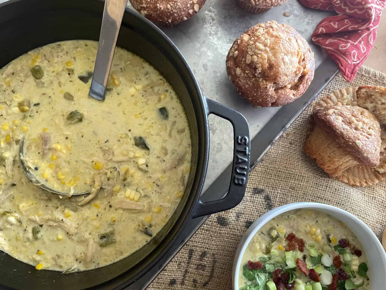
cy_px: 145
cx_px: 193
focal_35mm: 26
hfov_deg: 67.3
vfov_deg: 53.1
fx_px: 290
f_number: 1.6
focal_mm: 4.2
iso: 500
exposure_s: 1/40
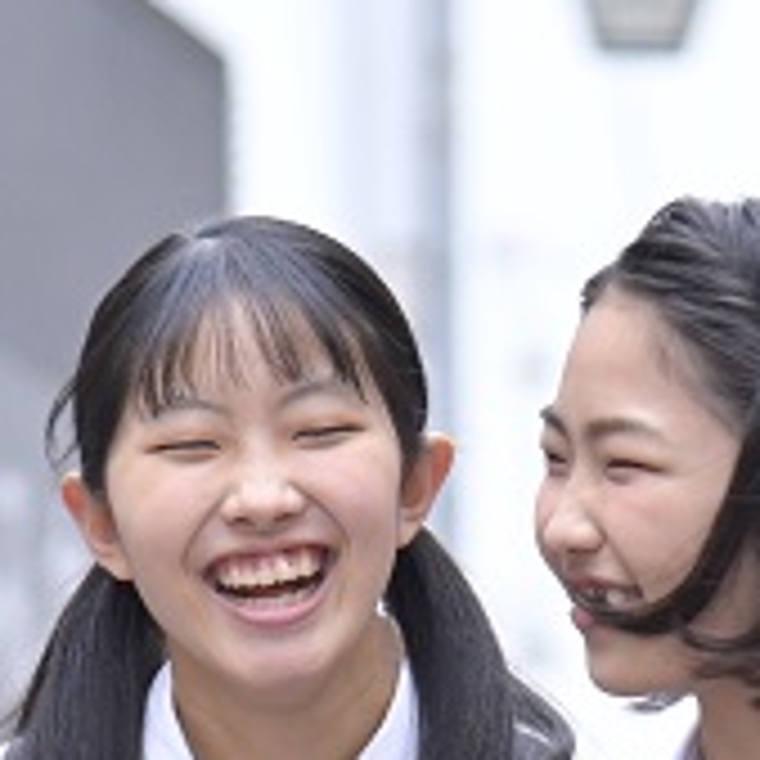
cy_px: 1241
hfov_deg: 3.2
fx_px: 13612
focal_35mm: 548
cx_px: 742
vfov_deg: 3.2
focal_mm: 120
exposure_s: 1/250
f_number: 4
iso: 1000
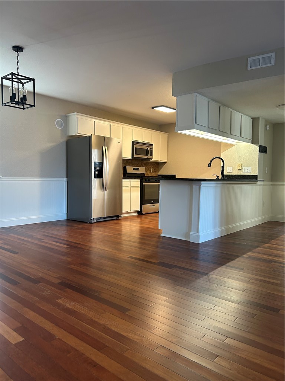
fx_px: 285
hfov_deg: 53.1
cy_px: 190
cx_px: 142
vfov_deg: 67.3
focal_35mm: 26
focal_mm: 5.7
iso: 160
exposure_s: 1/60
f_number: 1.5
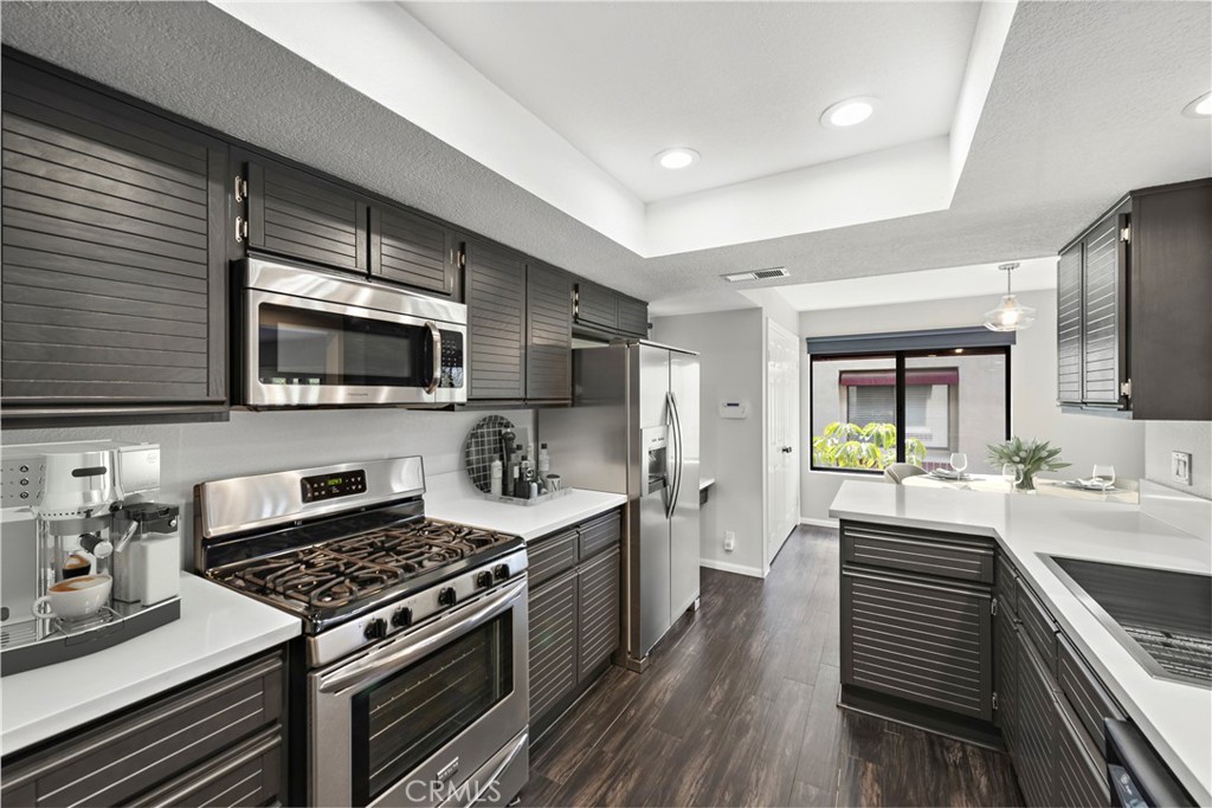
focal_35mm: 14
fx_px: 471
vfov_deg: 81.2
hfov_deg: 104.2
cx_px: 606
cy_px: 404
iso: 125
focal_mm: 14
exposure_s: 1/60
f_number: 7.1
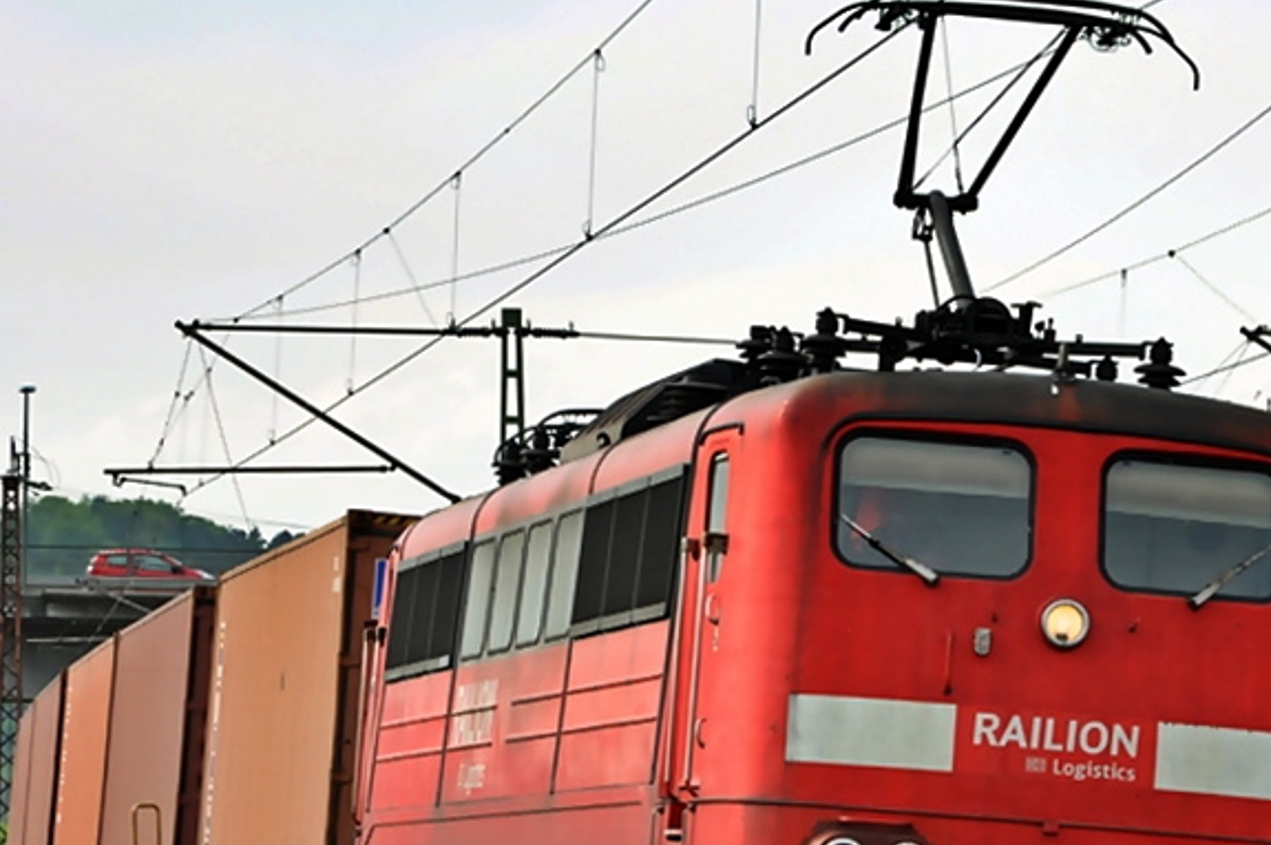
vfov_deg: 4.7
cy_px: 588
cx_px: 984
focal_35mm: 294
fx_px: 10368
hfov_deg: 7.0
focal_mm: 110
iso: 400
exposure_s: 1/200
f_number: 11
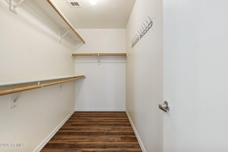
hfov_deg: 93.3
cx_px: 114
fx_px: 108
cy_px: 76
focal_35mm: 17
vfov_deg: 70.4
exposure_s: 1/8
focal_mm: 17
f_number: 8
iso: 400
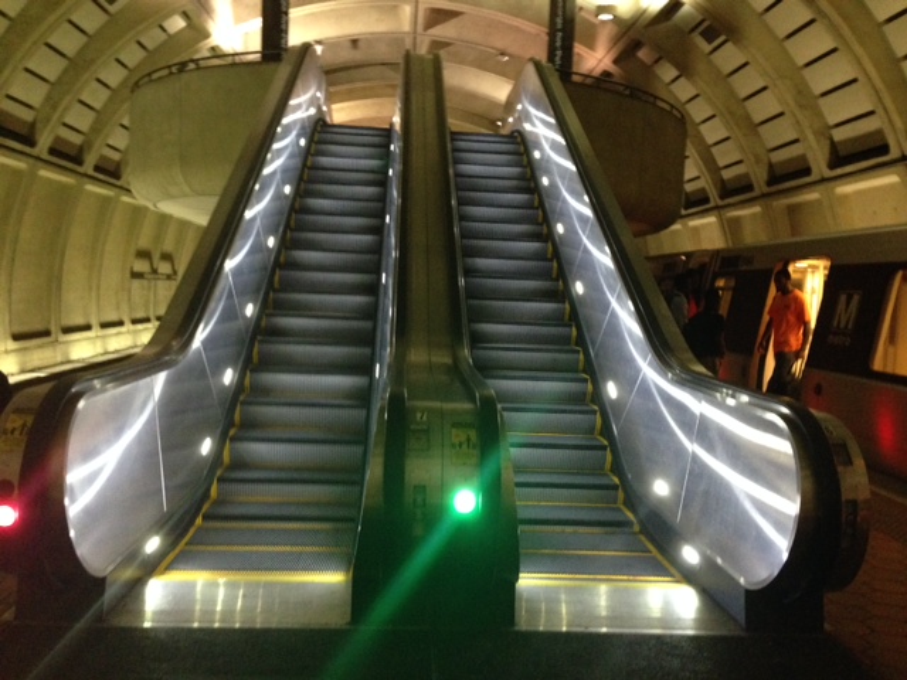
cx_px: 454
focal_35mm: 33
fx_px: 865
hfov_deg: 55.4
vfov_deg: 42.9
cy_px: 340
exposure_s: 1/20
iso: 400
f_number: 2.4
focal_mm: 4.12
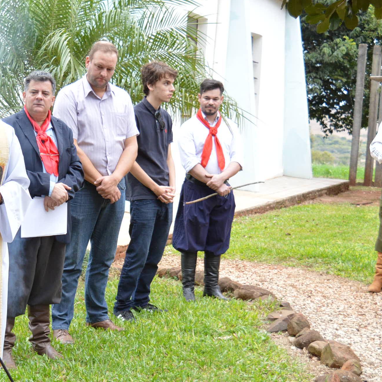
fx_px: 949
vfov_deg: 22.6
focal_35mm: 76
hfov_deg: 22.6
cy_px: 285
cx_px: 110
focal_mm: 26
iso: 400
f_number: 4
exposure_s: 1/160
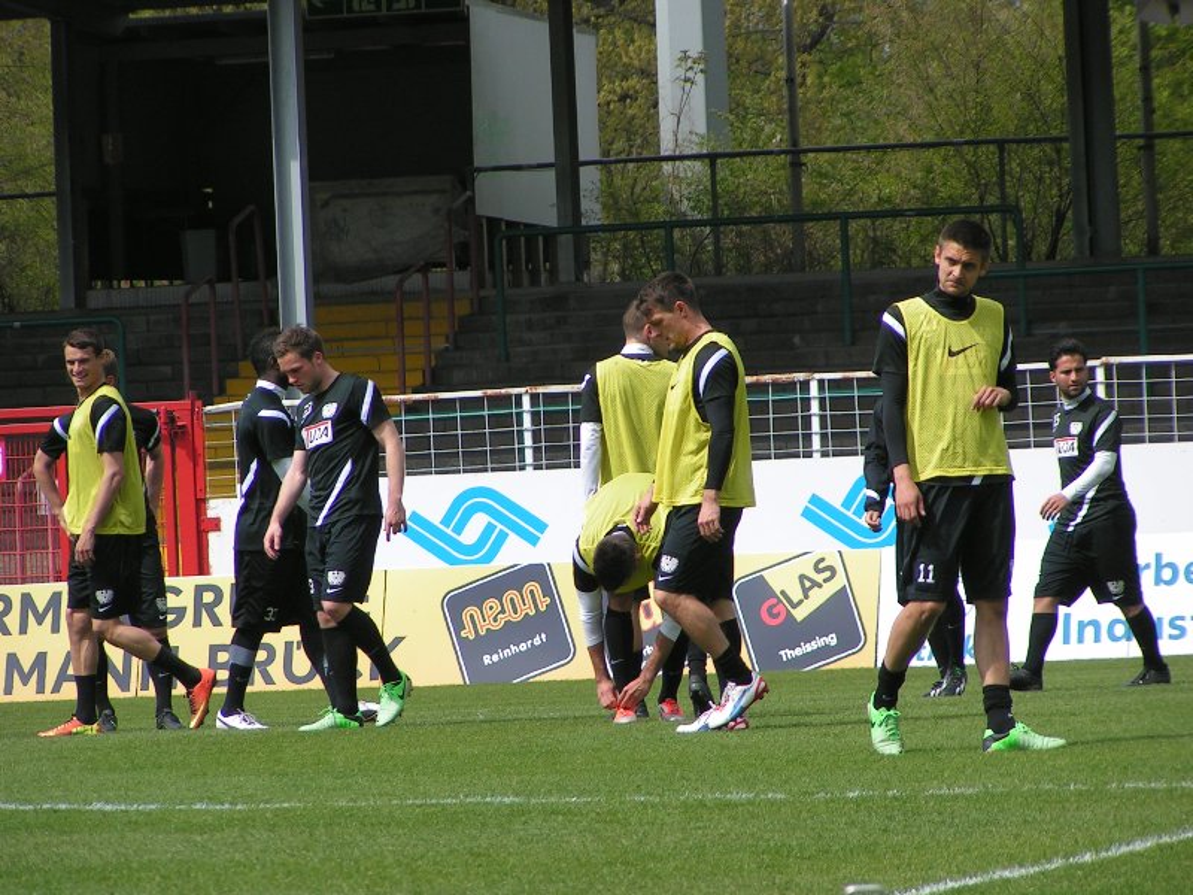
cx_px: 596
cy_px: 448
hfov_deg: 7.0
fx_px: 9753
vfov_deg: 5.3
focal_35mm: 283
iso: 50
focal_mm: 43.3
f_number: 3.5
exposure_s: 1/1000
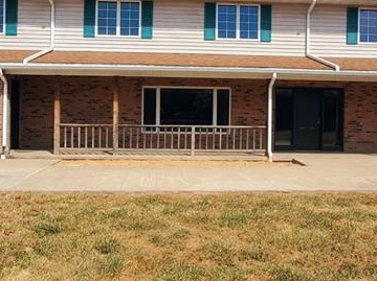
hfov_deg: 50.2
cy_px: 110
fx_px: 402
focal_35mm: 37
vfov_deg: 38.4
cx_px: 180
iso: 50
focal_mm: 1.8
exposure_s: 1/1120
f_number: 2.2
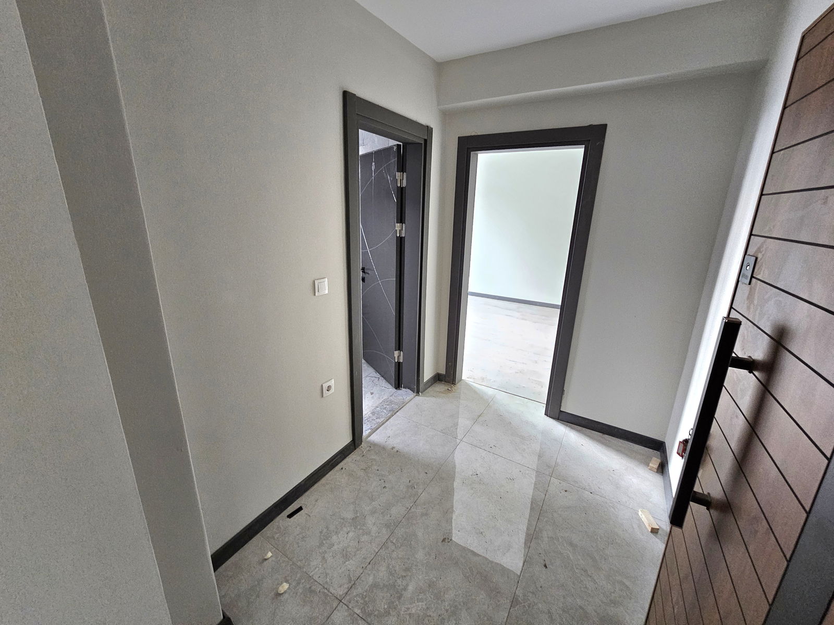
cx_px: 417
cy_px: 312
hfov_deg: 106.2
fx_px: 313
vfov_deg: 89.9
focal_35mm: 13
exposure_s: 1/33.4
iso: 320
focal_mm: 2.2
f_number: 2.2
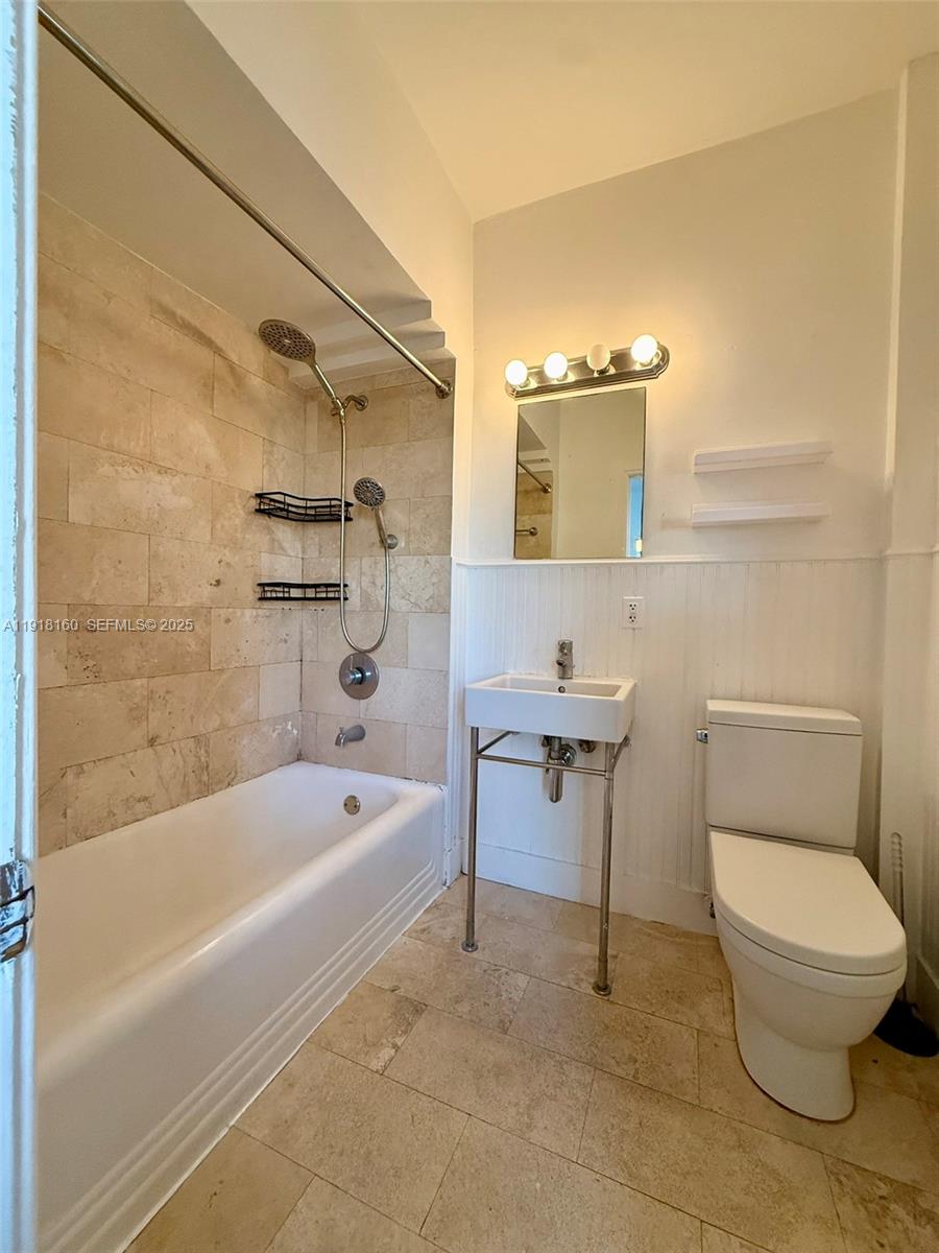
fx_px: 506
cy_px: 626
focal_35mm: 14
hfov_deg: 85.7
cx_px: 470
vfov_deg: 102.1
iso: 200
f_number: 2.2
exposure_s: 1/60
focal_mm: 2.22
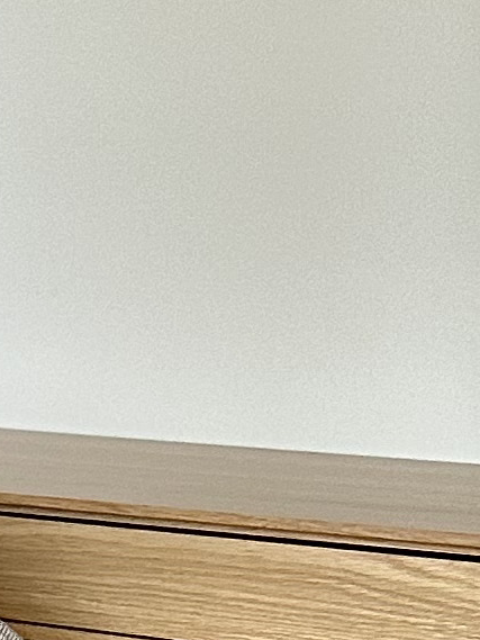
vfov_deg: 11.6
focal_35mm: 170
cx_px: -1211
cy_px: 333
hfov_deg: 7.2
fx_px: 3142
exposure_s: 1/109
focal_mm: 6.86
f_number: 1.78
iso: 250
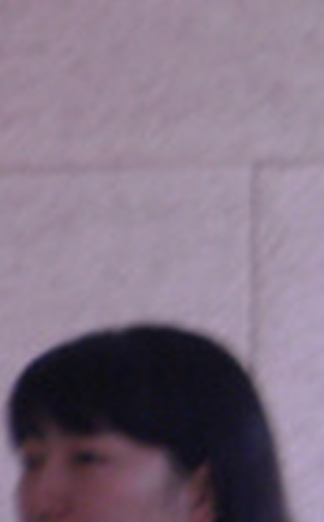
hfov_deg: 3.2
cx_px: -749
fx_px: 5646
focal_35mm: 398
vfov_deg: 5.2
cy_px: 746
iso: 125
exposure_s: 1/13
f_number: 5.1
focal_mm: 14.3
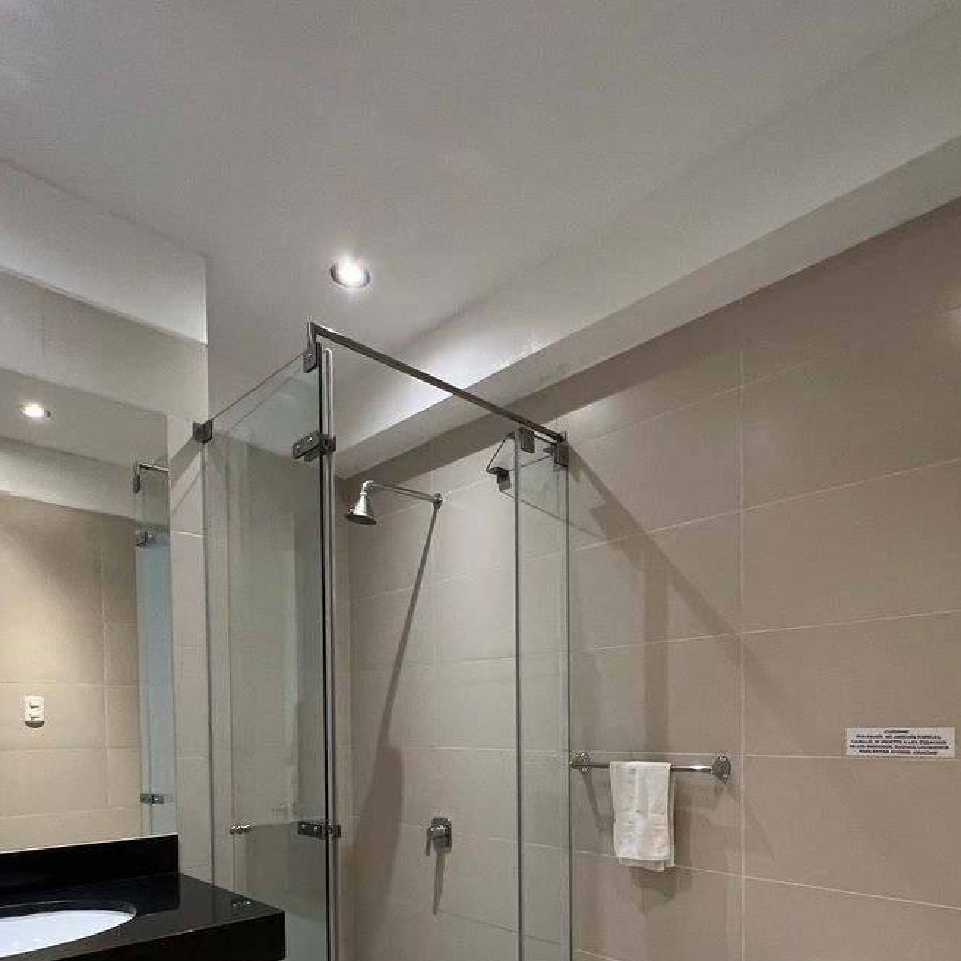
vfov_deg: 66.9
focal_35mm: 21
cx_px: 538
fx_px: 660
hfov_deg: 71.9
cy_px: 737
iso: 400
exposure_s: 1/60
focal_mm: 1.57
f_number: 1.8
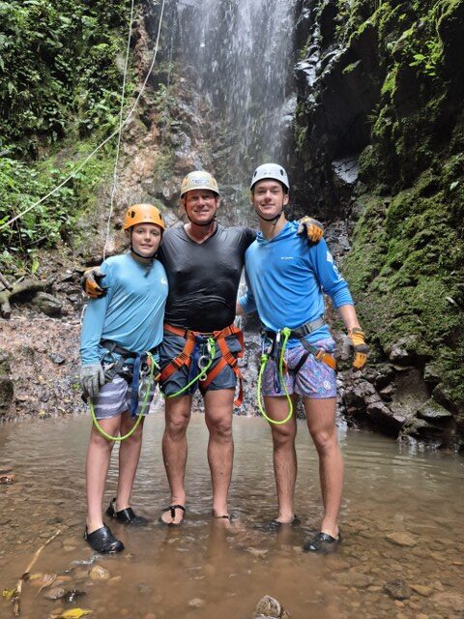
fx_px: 411
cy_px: 310
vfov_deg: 73.9
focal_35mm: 23
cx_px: 232
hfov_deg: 58.9
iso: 640
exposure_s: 1/60
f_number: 1.8
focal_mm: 5.4
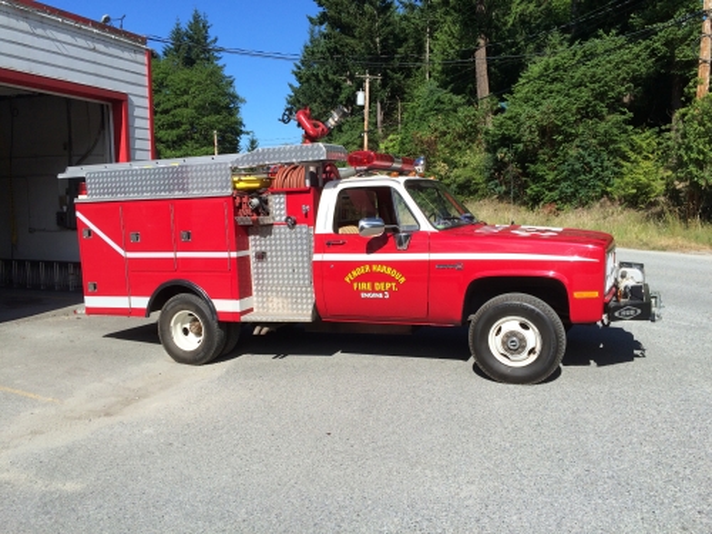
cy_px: 267
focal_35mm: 29
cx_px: 356
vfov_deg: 48.2
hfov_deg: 61.7
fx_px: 596
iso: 32
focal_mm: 4.15
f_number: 2.2
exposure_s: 1/1866
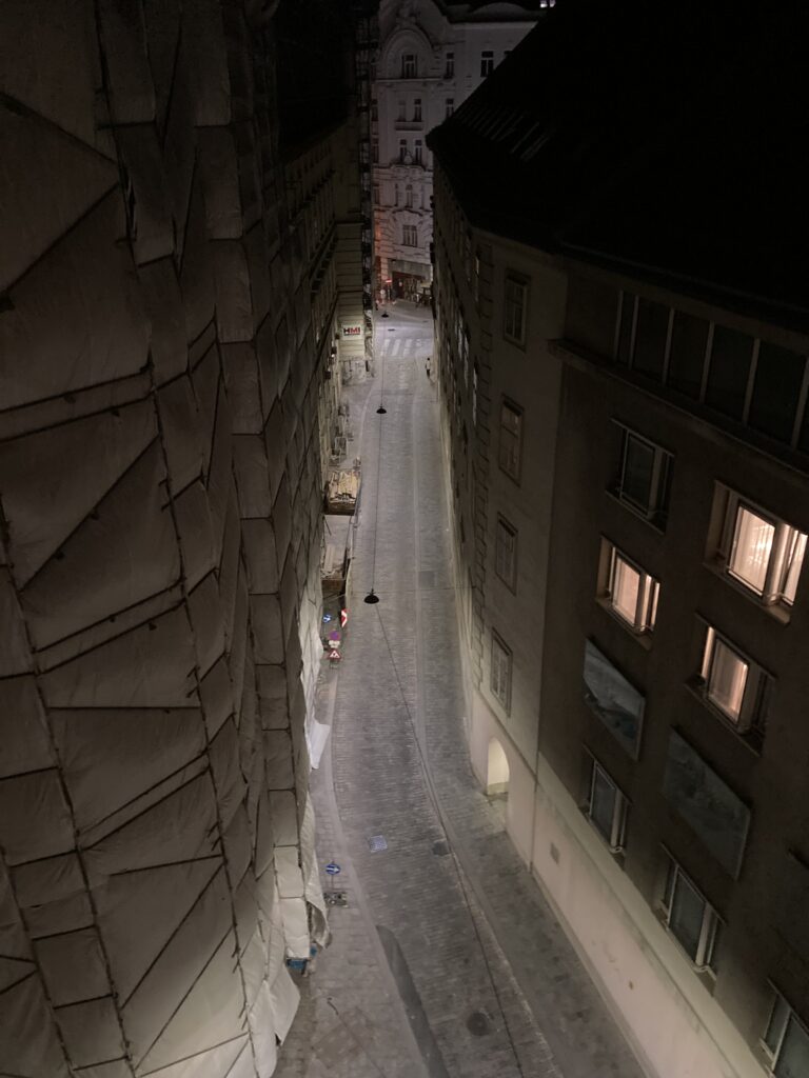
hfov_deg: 49.7
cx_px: 404
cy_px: 539
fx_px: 873
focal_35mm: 28
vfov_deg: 63.4
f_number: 1.8
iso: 1000
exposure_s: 1/15
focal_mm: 3.99
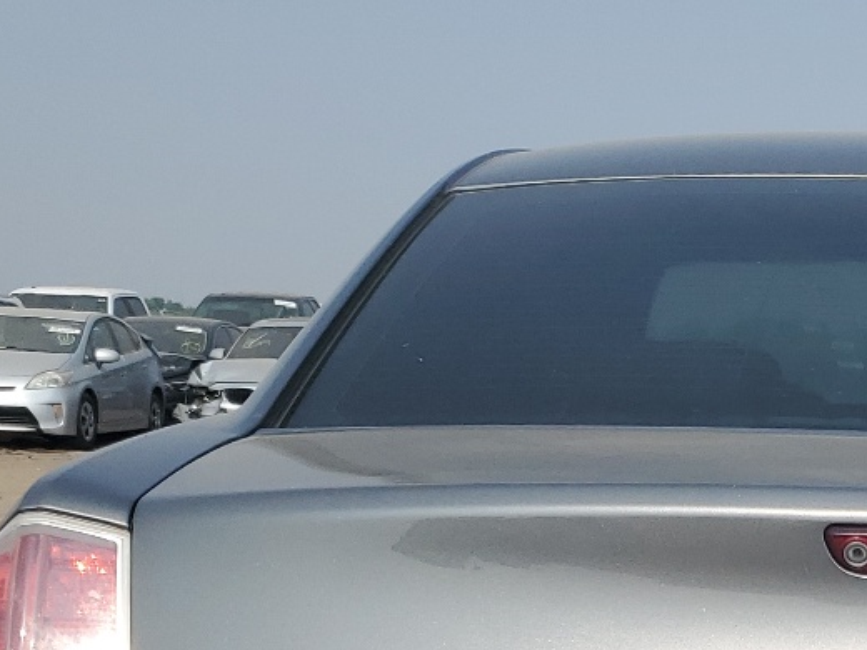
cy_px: 890
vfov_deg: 17.1
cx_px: 1000
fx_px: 2004
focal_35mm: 80
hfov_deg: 22.7
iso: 50
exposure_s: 1/5000
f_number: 1.5
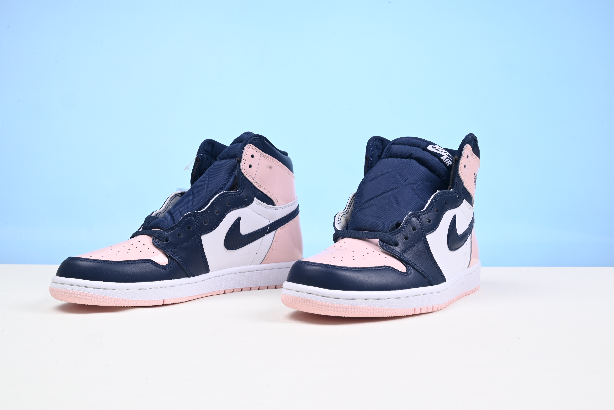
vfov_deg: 33.4
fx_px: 682
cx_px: 307
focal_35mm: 40
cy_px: 205
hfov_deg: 48.4
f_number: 16
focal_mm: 40
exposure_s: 1/2
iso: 100
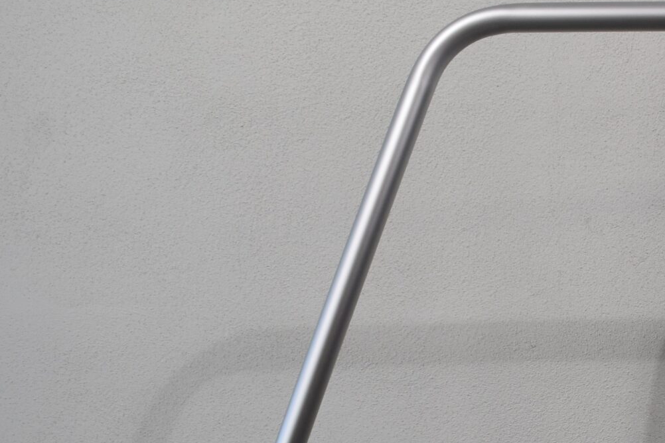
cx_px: 775
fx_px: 1274
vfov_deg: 19.1
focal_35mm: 69
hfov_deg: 26.4
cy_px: 451
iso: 280
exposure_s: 1/125
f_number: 5.6
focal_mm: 18
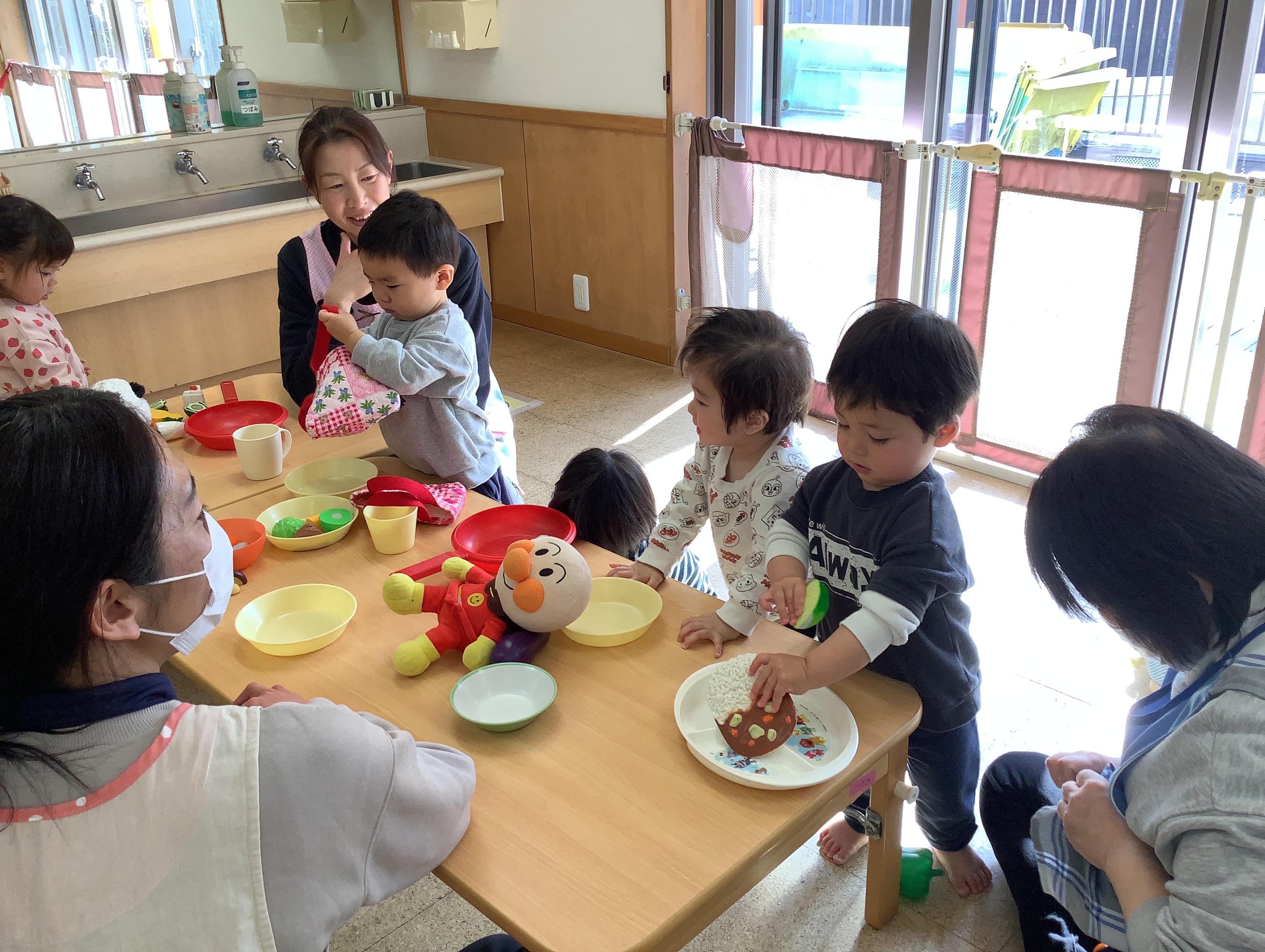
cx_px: 632
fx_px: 1134
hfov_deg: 58.3
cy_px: 476
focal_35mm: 31
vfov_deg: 45.5
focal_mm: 3.3
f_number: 2.4
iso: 40
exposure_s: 1/100
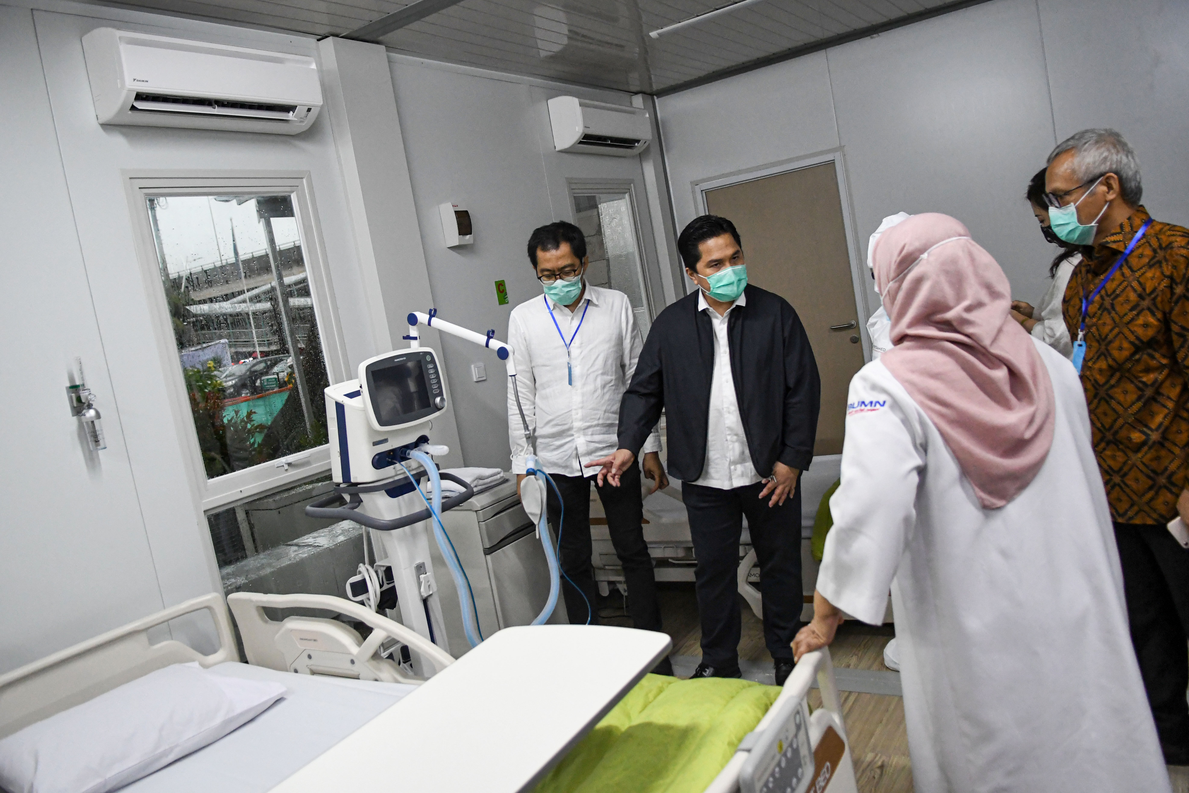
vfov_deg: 50.4
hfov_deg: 70.4
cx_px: 594
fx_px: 842
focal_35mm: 26
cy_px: 396
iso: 3200
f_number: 2.8
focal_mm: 17
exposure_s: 1/500
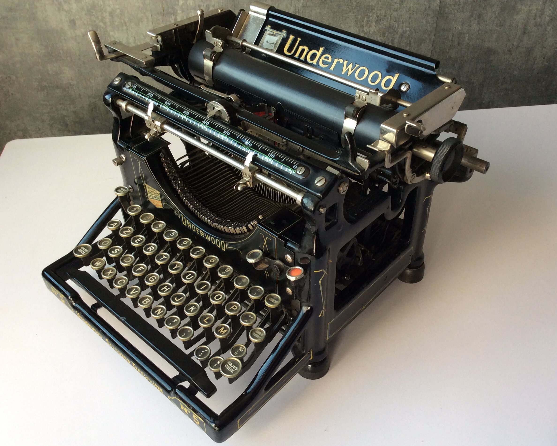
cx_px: 296
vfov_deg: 43.4
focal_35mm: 34
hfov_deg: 52.8
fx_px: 560
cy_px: 226
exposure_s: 1/100
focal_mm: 3.3
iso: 40
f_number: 2.4
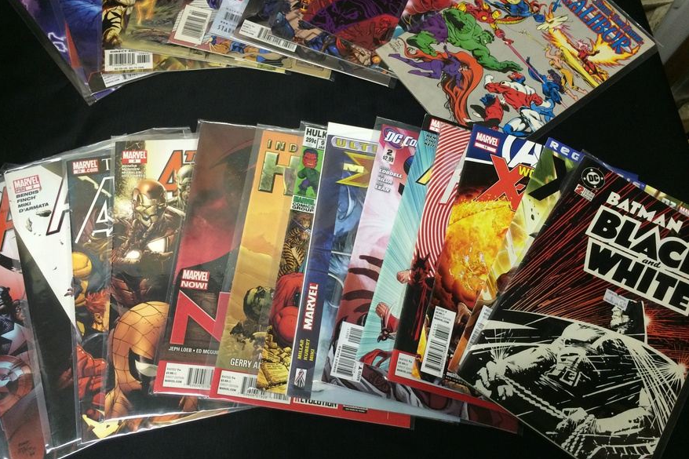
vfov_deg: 41.1
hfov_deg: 58.7
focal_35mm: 32
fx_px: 612
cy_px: 238
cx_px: 337
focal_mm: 4.12
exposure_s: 1/30
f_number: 2.2
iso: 200
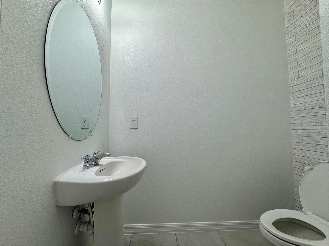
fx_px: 133
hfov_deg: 102.1
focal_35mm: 14
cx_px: 164
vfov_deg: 85.7
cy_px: 123
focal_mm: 2.22
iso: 160
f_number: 2.2
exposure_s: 1/120
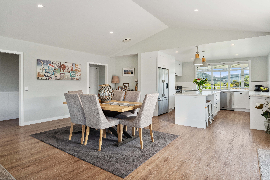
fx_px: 154
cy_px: 90
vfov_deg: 60.7
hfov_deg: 82.6
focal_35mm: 20
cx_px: 135
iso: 640
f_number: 8
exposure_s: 1/60
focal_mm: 20.5
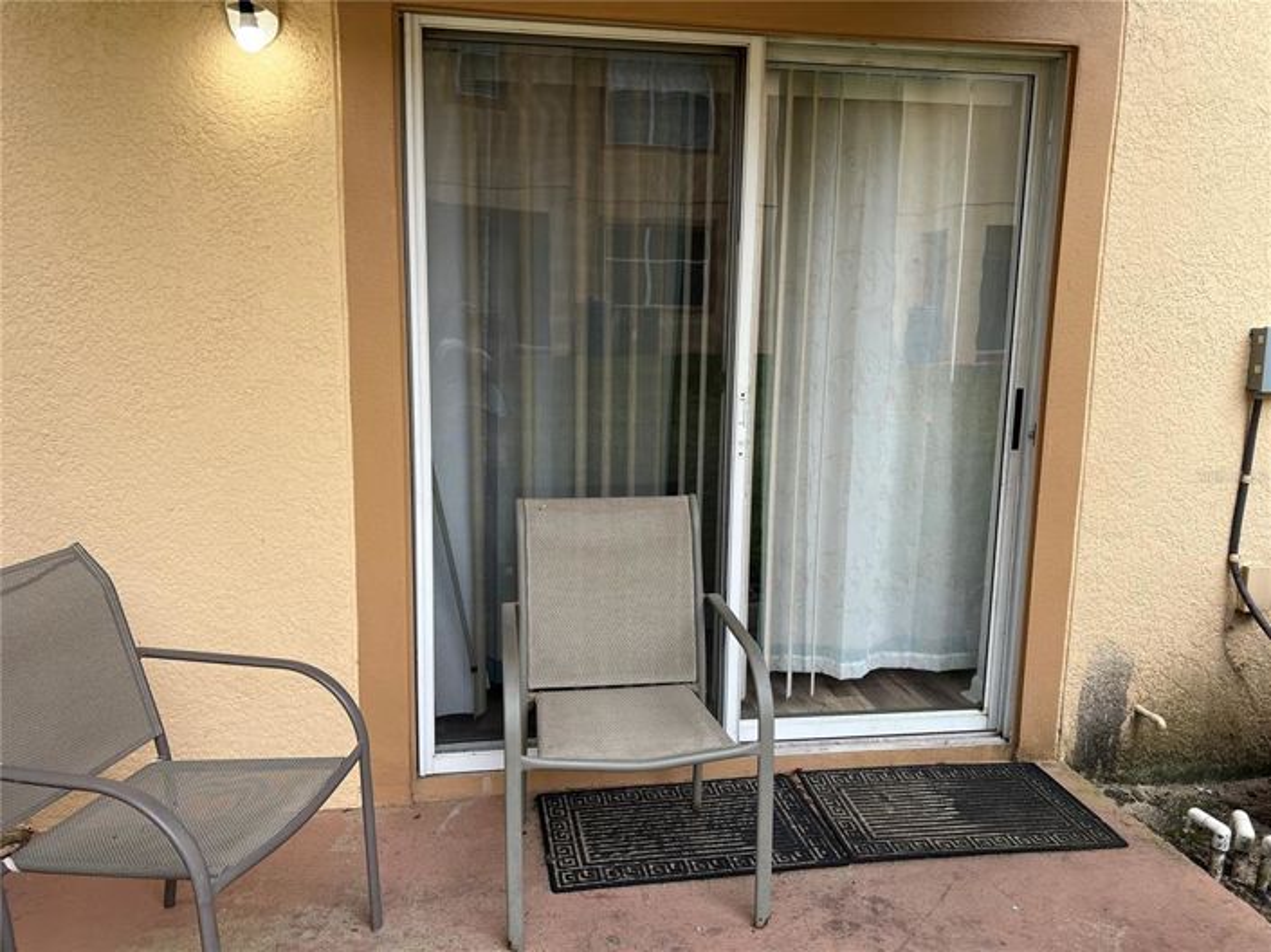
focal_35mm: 26
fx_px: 954
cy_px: 476
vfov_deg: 53.0
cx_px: 636
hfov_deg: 67.3
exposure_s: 1/427
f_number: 1.5
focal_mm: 5.7
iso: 50
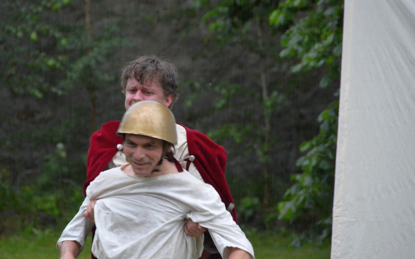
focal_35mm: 307
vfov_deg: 4.3
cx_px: 207
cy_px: 136
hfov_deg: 6.8
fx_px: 3472
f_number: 5.6
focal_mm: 200
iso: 3200
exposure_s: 1/60
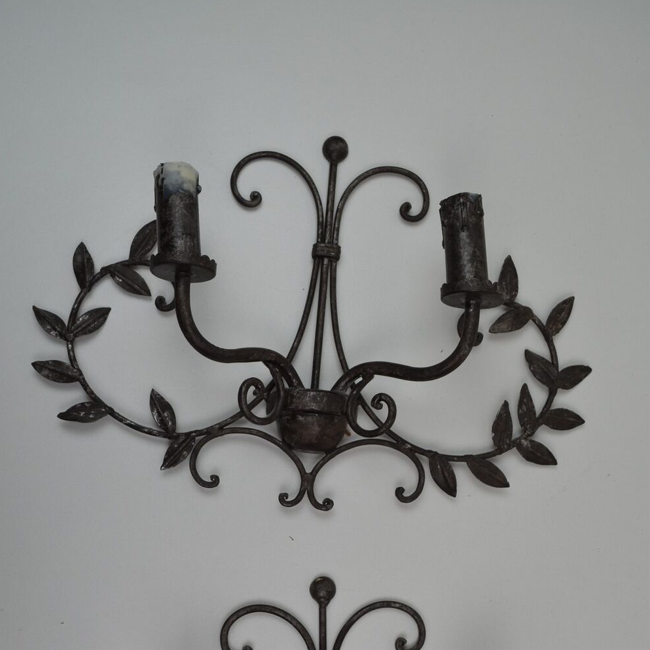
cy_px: 506
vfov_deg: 39.5
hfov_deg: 40.9
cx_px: 317
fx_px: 871
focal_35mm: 41
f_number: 5.6
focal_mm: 20
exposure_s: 1/125
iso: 280
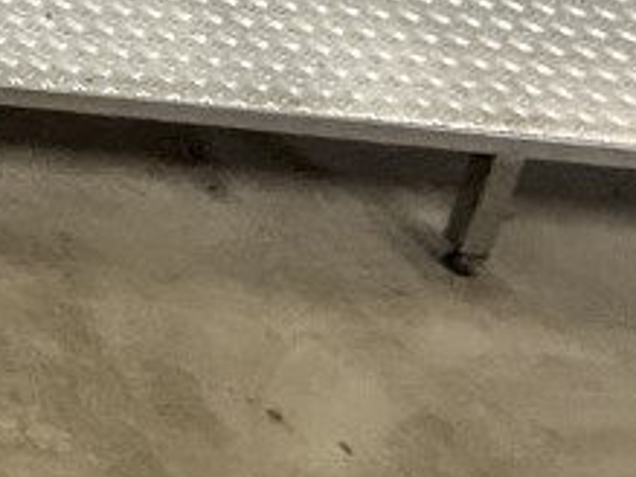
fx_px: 1689
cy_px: -846
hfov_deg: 13.7
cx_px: -970
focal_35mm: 92
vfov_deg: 11.5
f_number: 2.2
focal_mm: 2.22
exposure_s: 1/50
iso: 500
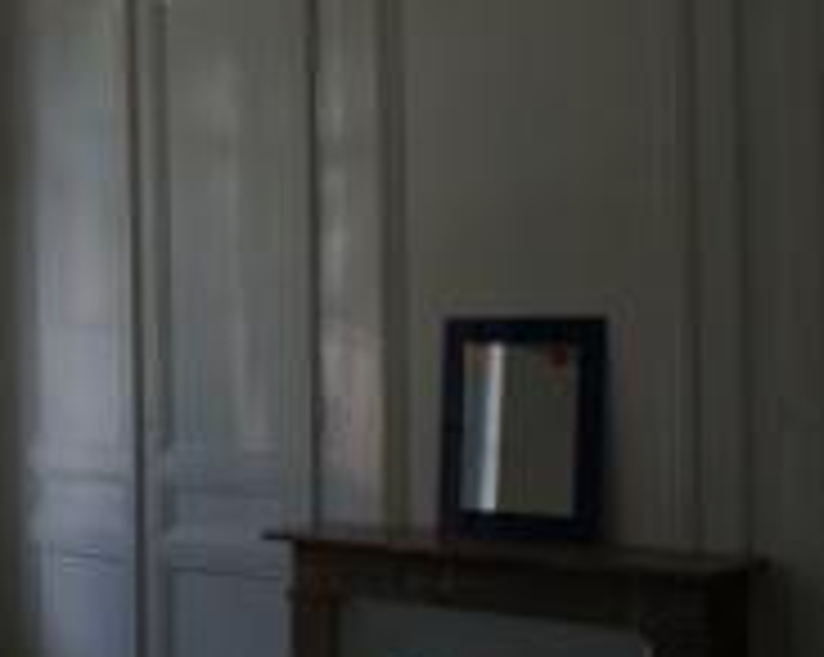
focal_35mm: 69
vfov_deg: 22.1
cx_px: -81
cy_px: 279
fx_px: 1681
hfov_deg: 25.5
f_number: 6.3
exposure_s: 1/50
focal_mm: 20
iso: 100
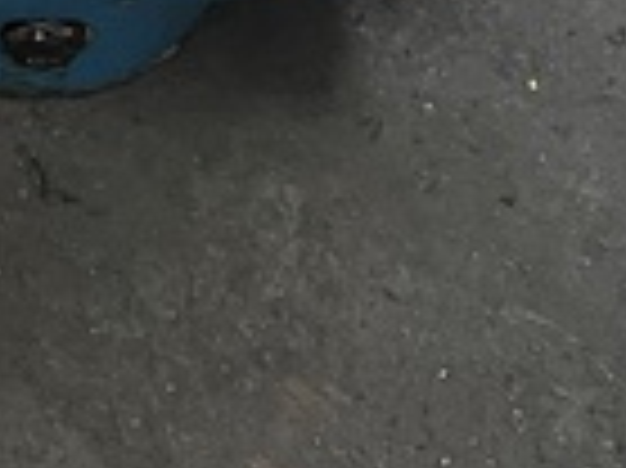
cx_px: -234
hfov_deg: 15.5
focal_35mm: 120
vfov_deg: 10.9
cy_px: -562
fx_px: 2168
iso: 640
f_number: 1.6
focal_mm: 5.1
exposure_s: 1/40
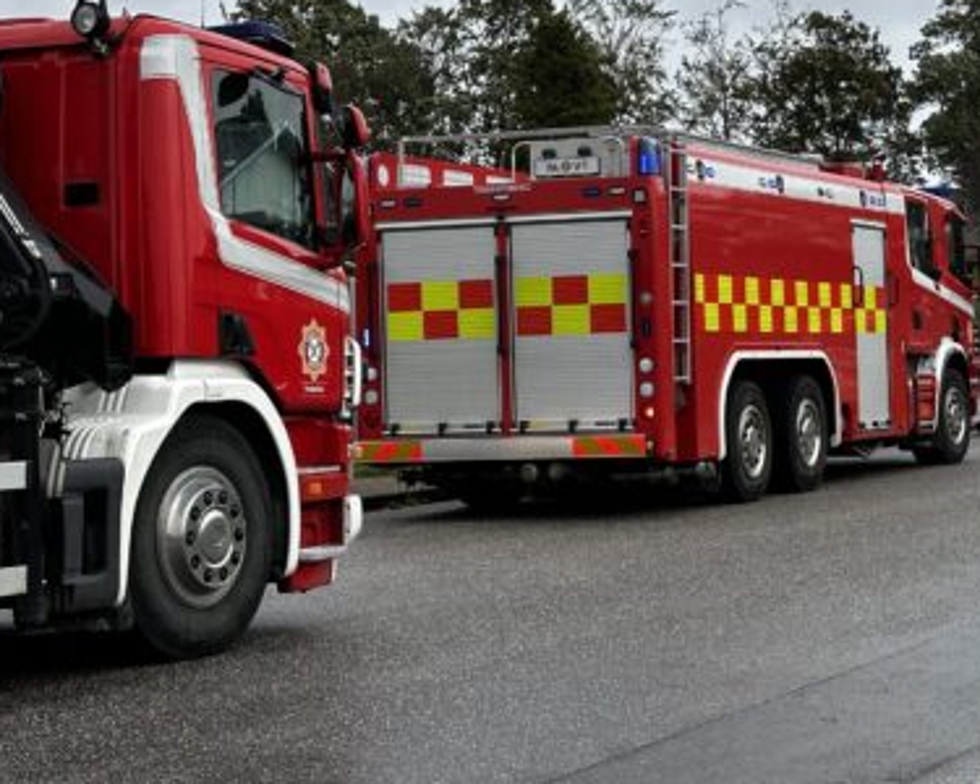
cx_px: 797
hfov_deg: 21.7
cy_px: 358
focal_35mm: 87
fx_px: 2523
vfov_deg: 17.7
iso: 64
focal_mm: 6.86
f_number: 1.78
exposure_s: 1/1667
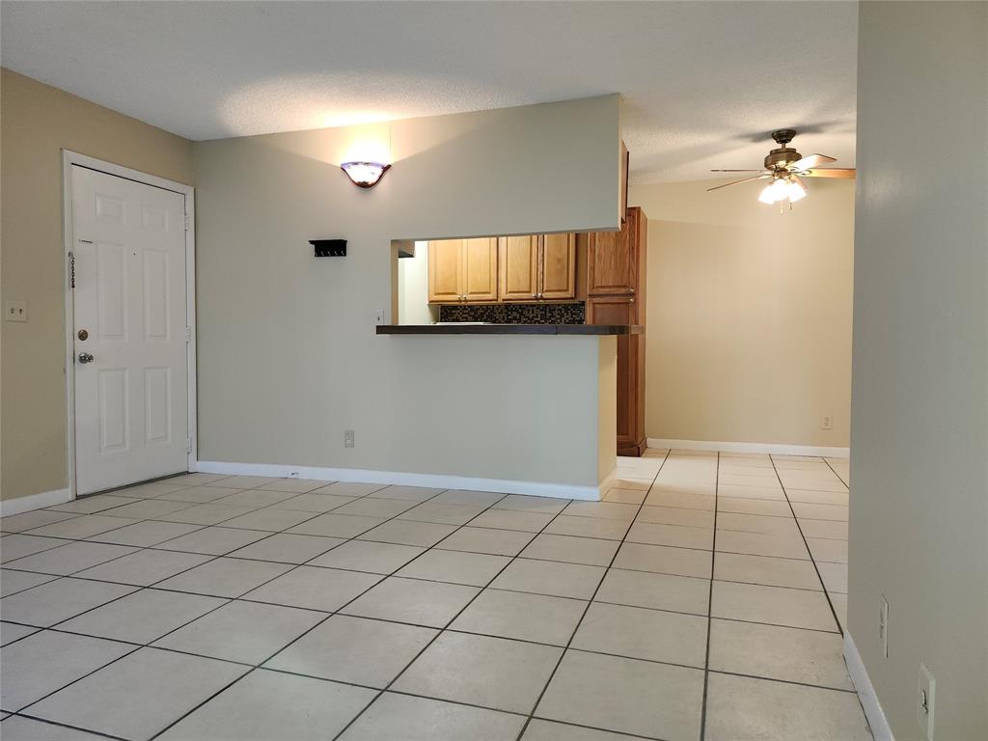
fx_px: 656
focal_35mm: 23
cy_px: 370
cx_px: 494
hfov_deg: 73.9
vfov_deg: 58.9
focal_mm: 5.54
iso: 100
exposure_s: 1/30
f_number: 1.8
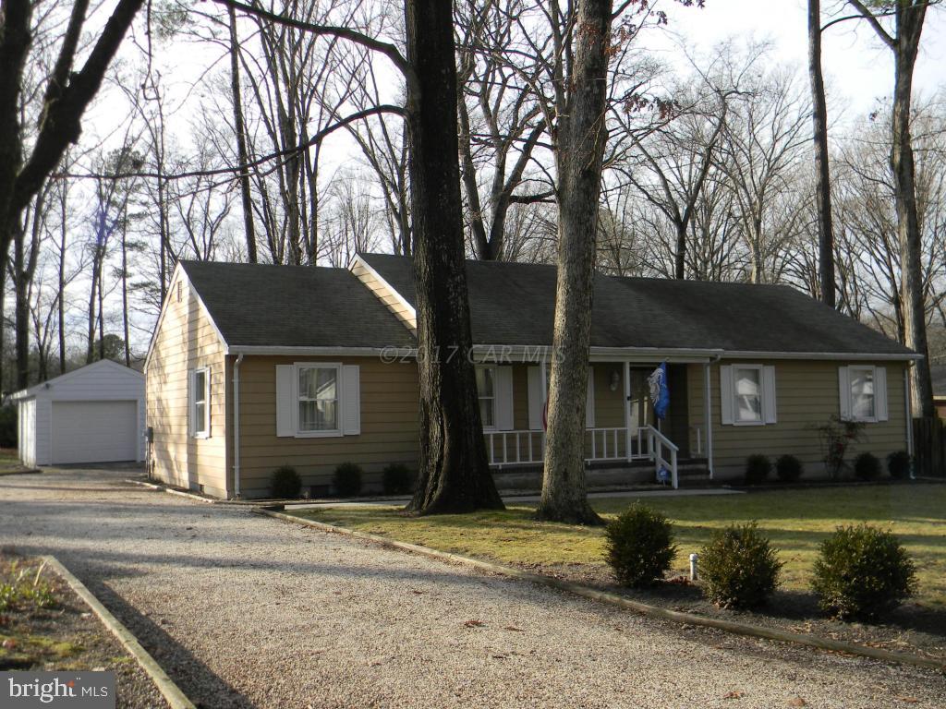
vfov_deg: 39.7
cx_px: 473
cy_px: 354
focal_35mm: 36
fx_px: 984
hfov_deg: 51.4
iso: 80
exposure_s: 1/335
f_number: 3.7
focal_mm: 6.4
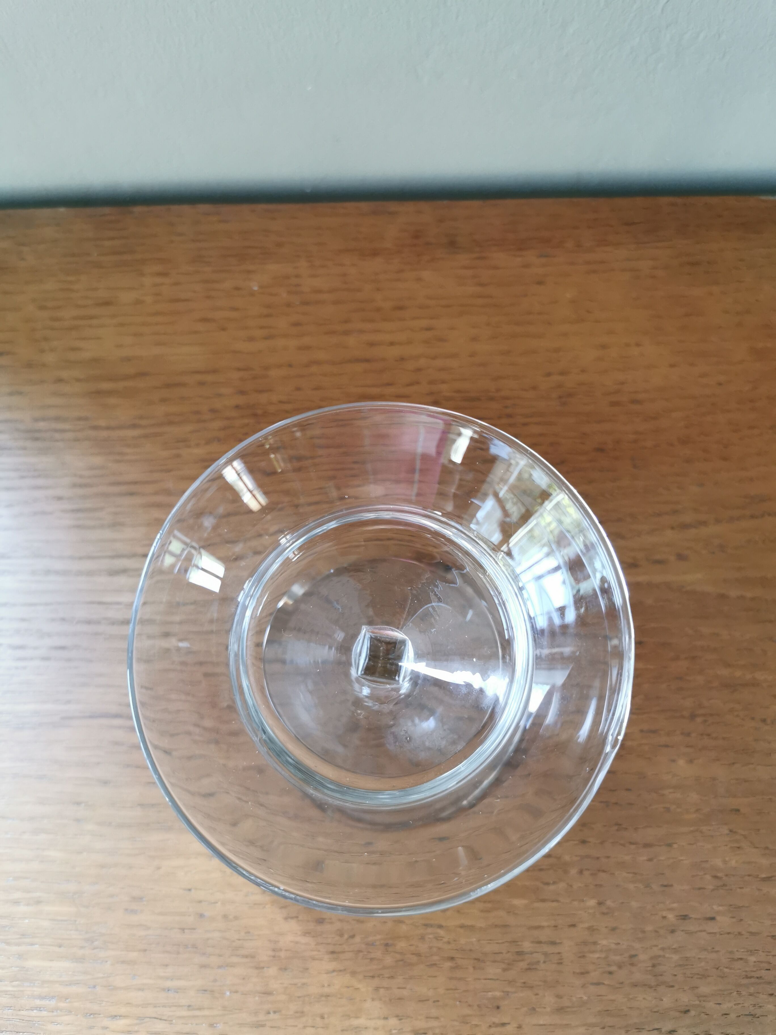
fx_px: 807
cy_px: 518
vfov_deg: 65.3
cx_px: 388
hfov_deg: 51.4
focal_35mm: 27
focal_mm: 5.56
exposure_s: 1/60
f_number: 1.6
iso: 200
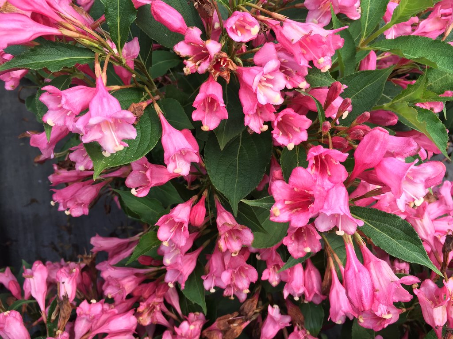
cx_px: 226
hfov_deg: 61.7
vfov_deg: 48.2
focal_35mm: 29
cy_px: 170
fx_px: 380
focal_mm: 4.15
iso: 32
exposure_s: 1/356
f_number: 2.2
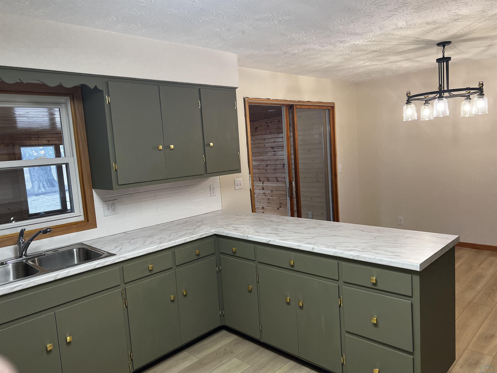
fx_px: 373
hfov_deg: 67.3
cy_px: 186
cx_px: 248
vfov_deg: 53.1
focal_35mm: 26
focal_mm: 5.7
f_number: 1.5
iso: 125
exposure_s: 1/120
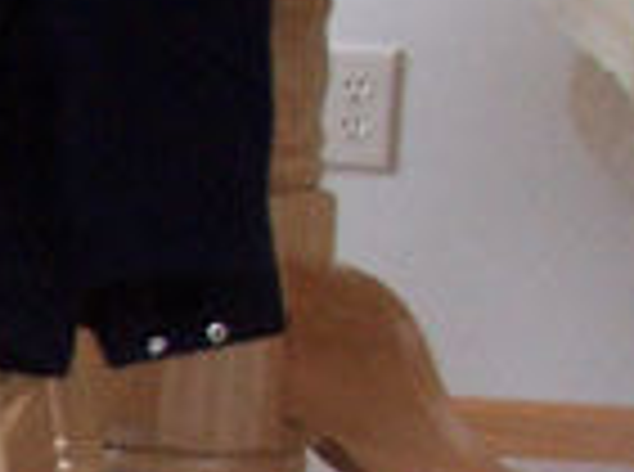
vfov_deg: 6.3
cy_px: 820
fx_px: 4184
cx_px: -926
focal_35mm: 229
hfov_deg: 8.0
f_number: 3
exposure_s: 1/8
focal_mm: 7
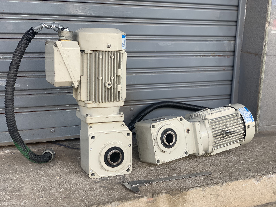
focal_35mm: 52
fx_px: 415
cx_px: 138
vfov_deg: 28.0
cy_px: 104
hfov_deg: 36.8
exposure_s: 1/122
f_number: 2.4
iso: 25
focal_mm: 6
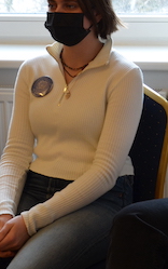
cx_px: 200
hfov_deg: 9.5
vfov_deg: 15.2
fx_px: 1002
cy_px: 123
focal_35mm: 137
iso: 400
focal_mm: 28
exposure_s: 1/80
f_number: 4.5
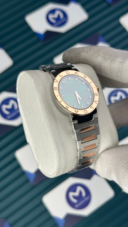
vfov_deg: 39.2
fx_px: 320
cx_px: 70
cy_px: 112
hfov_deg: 22.6
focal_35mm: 53
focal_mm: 6.86
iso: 64
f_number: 1.78
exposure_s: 1/1171
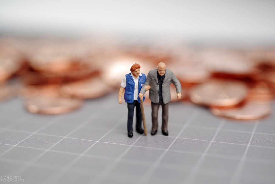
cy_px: 92
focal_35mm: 50
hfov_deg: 39.6
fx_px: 382
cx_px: 138
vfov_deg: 27.0
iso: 100
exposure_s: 1/200
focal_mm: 50
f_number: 4
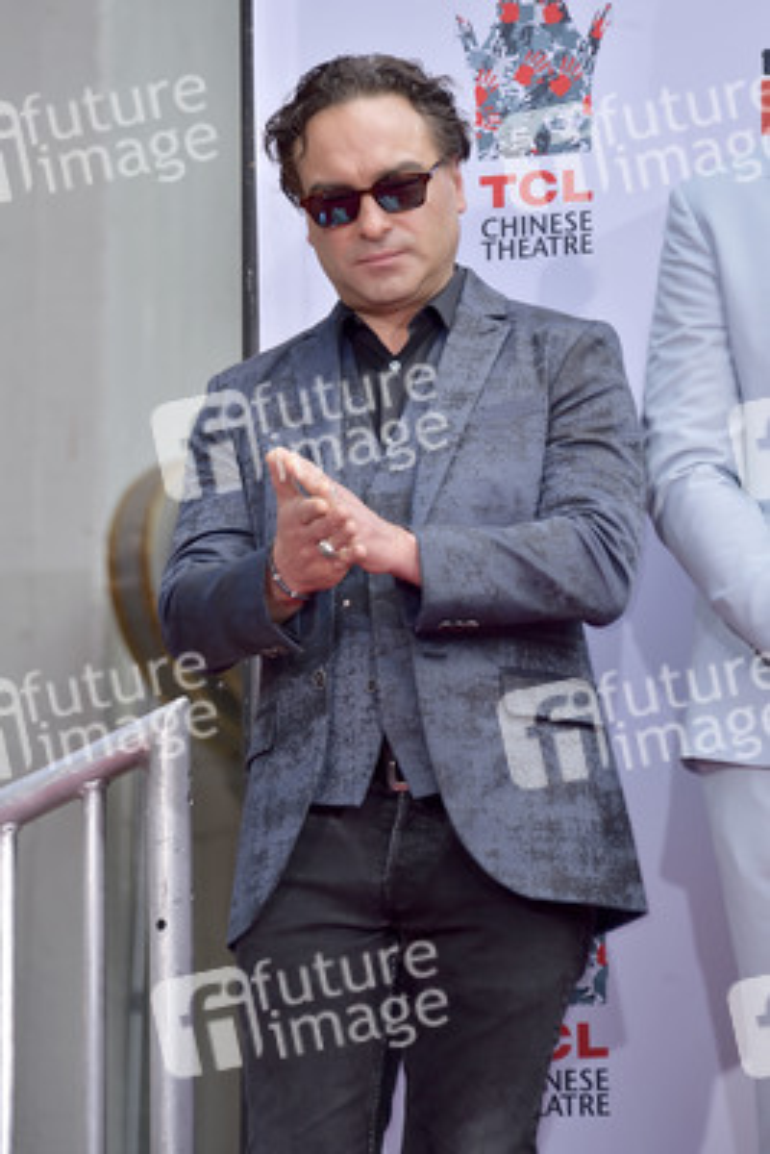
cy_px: 577
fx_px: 5770
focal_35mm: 180
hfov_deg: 7.6
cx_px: 385
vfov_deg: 11.4
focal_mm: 180
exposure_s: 1/250
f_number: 5.6
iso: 160
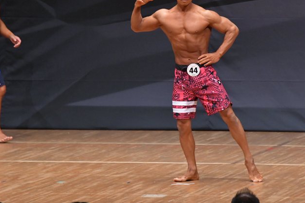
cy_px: 78
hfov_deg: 5.8
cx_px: 173
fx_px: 2997
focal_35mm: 354
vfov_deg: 3.9
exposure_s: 1/400
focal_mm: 190
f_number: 5.6
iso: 6400
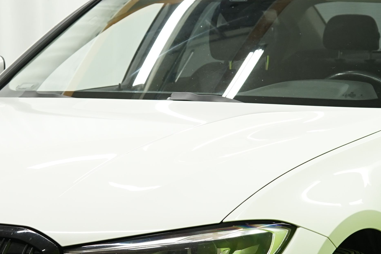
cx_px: 185
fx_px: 2148
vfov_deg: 6.8
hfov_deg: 10.1
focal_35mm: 203
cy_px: 167
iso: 500
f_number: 5.6
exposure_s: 1/15
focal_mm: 63
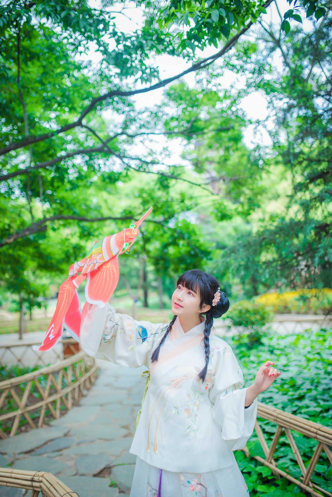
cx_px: 166
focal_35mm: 35
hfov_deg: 37.9
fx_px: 484
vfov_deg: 54.4
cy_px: 248
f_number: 1.8
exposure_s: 1/640
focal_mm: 35
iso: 100
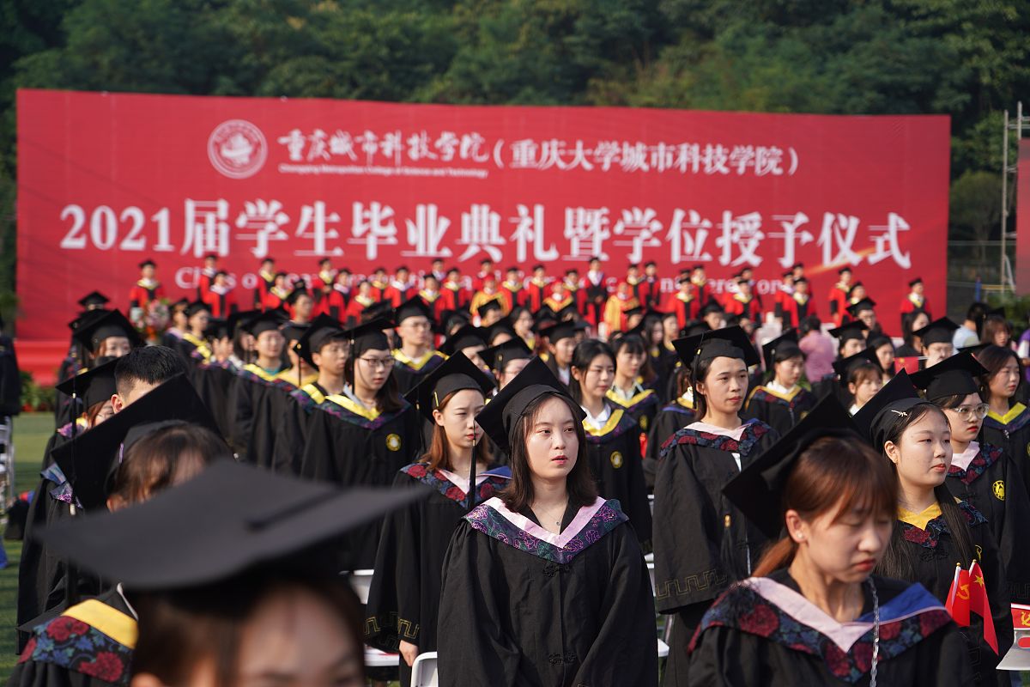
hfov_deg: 29.7
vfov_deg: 20.0
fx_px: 1945
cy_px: 344
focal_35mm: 68
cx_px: 515
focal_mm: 68
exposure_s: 1/800
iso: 200
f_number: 4
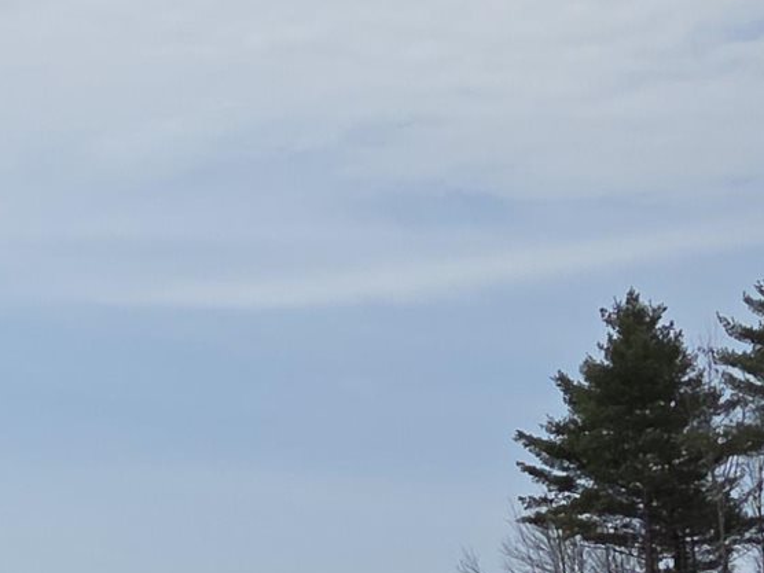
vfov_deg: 11.6
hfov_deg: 14.9
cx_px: -179
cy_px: 438
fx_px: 2803
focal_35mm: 127
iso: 25
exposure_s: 1/2558
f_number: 1.8
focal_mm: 5.4
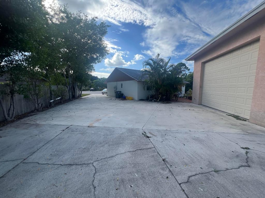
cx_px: 132
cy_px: 99
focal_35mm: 13
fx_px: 100
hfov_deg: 106.2
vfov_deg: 89.9
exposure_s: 1/699
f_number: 1.8
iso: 32
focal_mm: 1.57
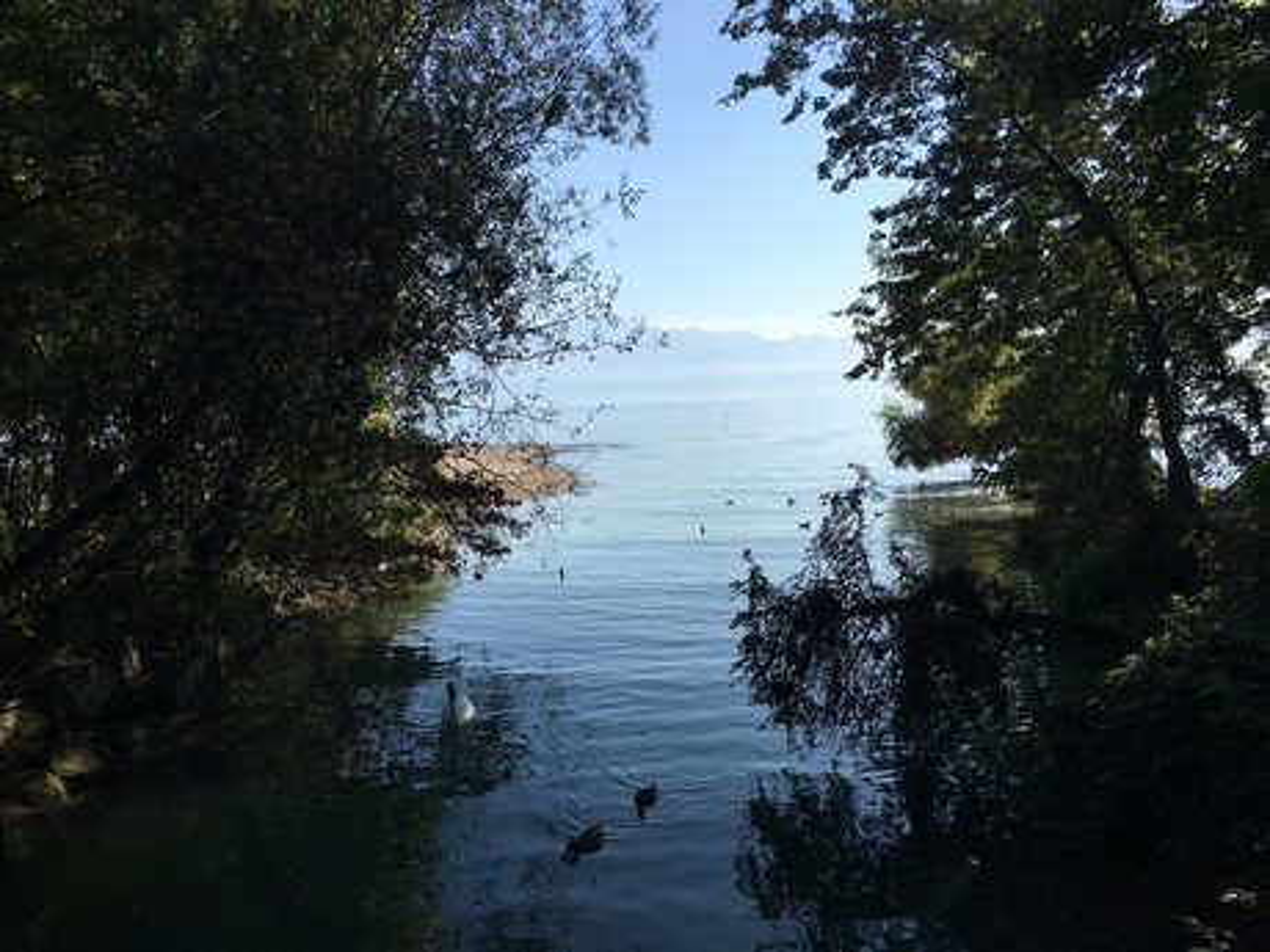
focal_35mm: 29
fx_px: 1064
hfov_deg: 61.7
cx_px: 635
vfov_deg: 48.2
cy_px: 476
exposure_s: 1/1637
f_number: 2.2
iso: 25
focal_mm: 4.15
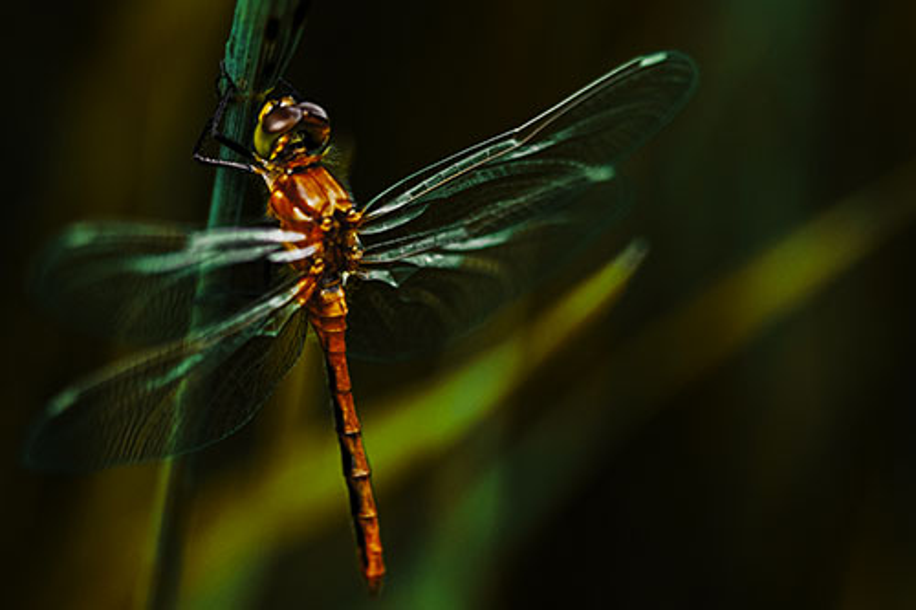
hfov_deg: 9.8
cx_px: 458
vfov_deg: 6.5
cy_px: 305
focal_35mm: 210
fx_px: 5341
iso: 1600
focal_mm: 210
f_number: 6.7
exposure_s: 1/250
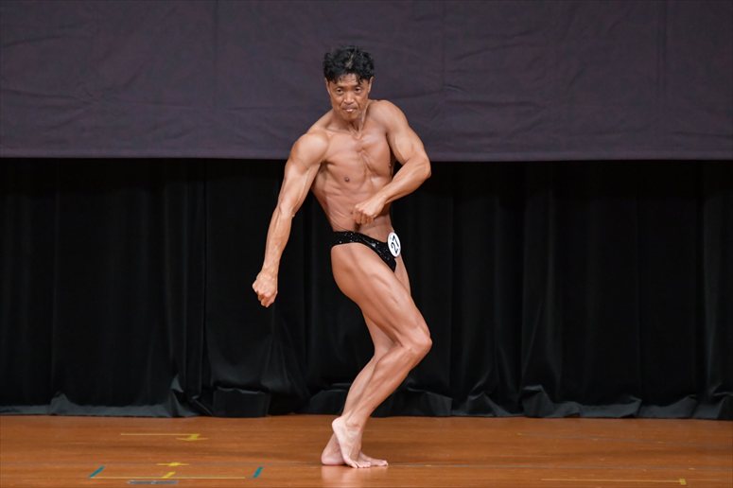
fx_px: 6105
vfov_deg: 4.6
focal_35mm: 300
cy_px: 244
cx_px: 366
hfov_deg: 6.9
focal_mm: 200
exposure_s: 1/400
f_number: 5.6
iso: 5000
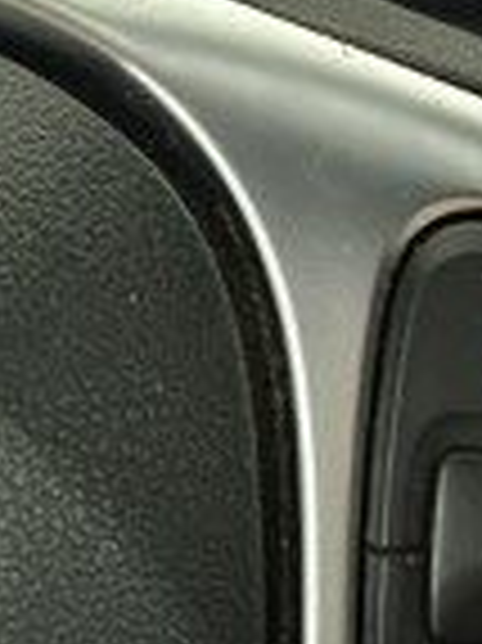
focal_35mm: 103
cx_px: 374
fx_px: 1915
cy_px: -72
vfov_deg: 18.4
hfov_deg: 14.3
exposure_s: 1/25
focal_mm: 6.3
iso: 1250
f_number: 1.7
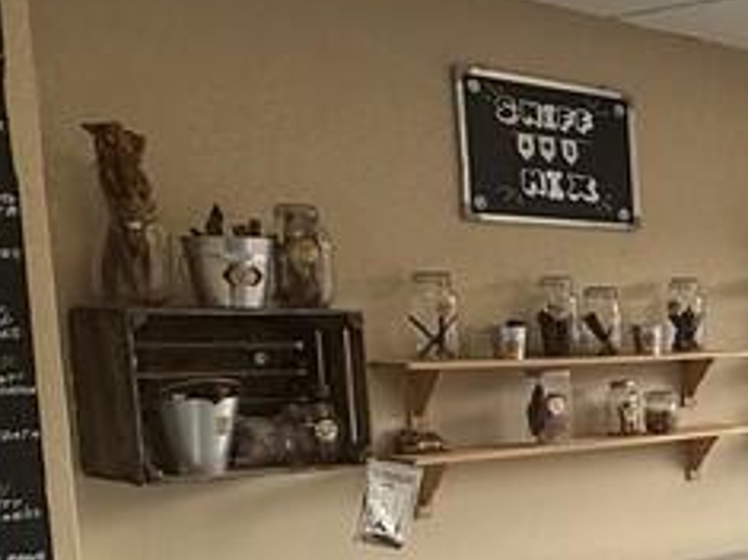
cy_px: 461
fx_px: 1317
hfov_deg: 22.9
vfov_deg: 23.6
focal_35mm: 61
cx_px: 1232
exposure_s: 1/433
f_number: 2.2
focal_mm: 2.22
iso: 64
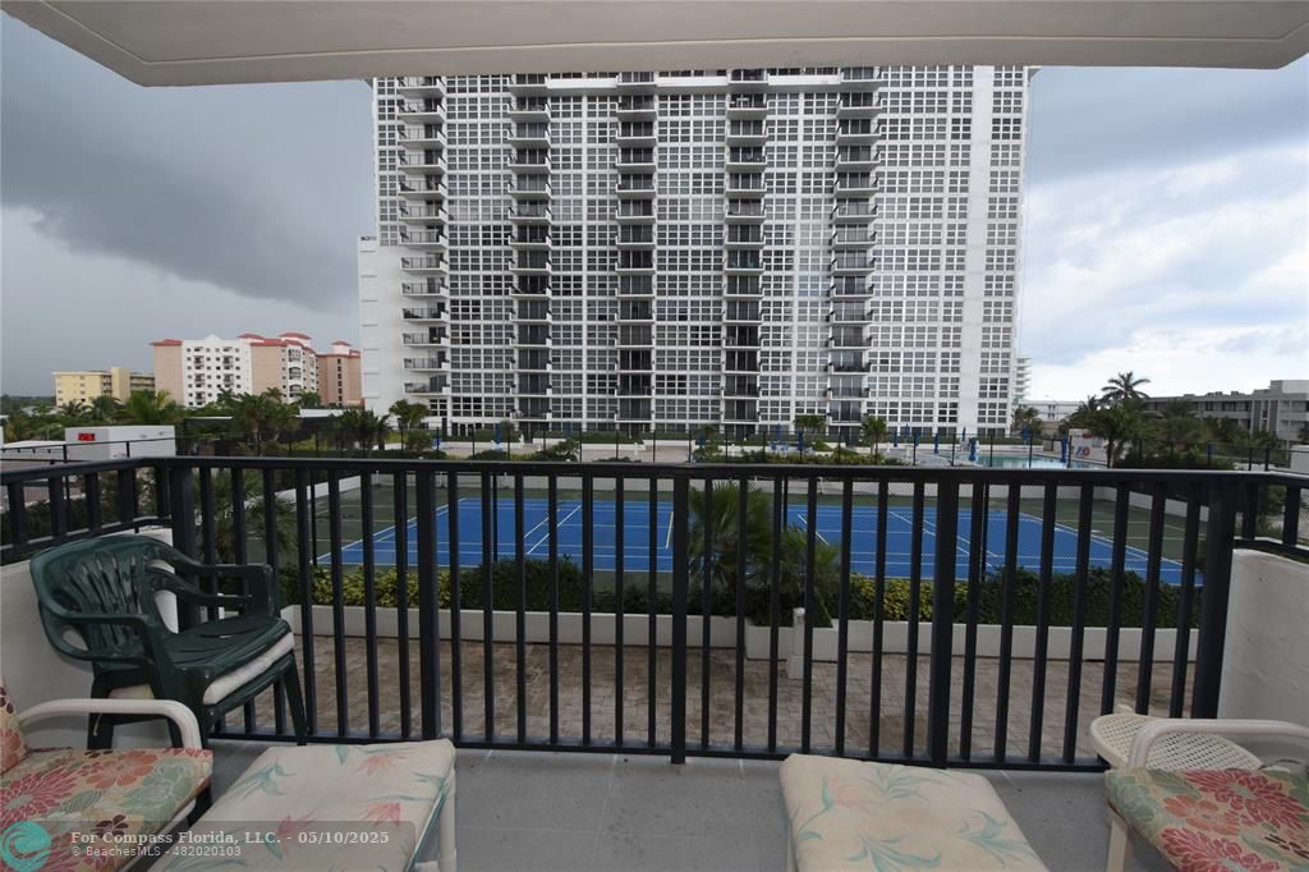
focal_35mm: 15
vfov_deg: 77.3
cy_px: 436
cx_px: 654
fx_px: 545
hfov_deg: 100.4
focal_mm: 10
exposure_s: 1/200
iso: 200
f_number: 7.1
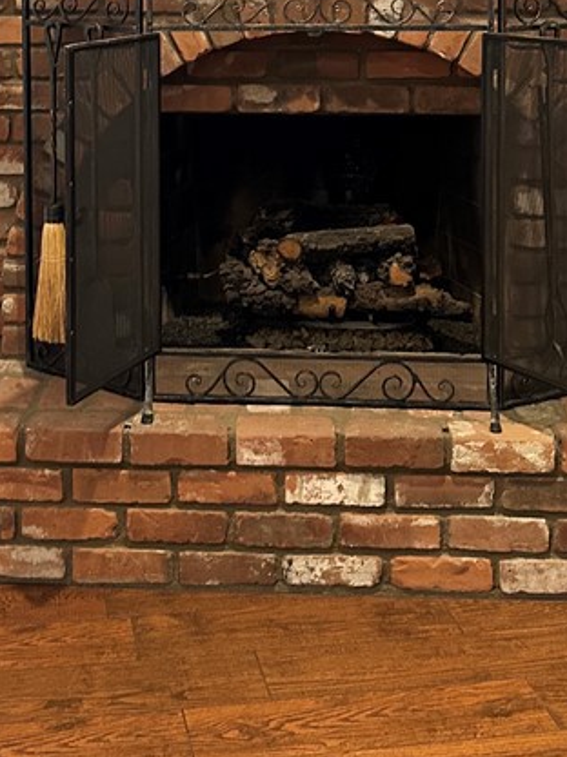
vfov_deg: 30.8
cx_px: 200
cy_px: 33
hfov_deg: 24.7
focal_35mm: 59
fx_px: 1291
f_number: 1.78
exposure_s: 1/60
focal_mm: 6.86
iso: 500
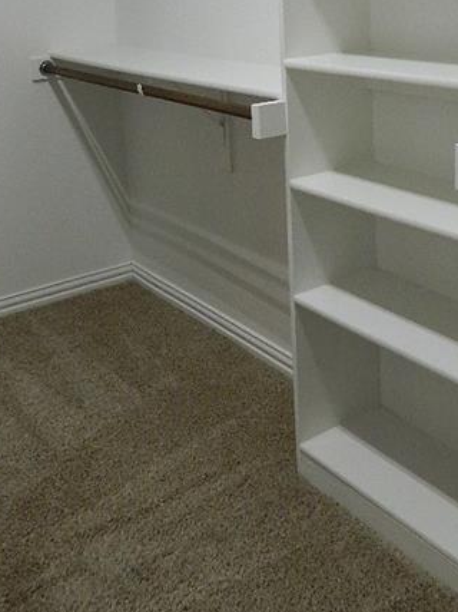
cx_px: 279
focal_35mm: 45
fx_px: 794
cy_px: 83
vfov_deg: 39.6
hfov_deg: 32.1
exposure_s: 1/200
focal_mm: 4.5
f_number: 3.1
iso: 400
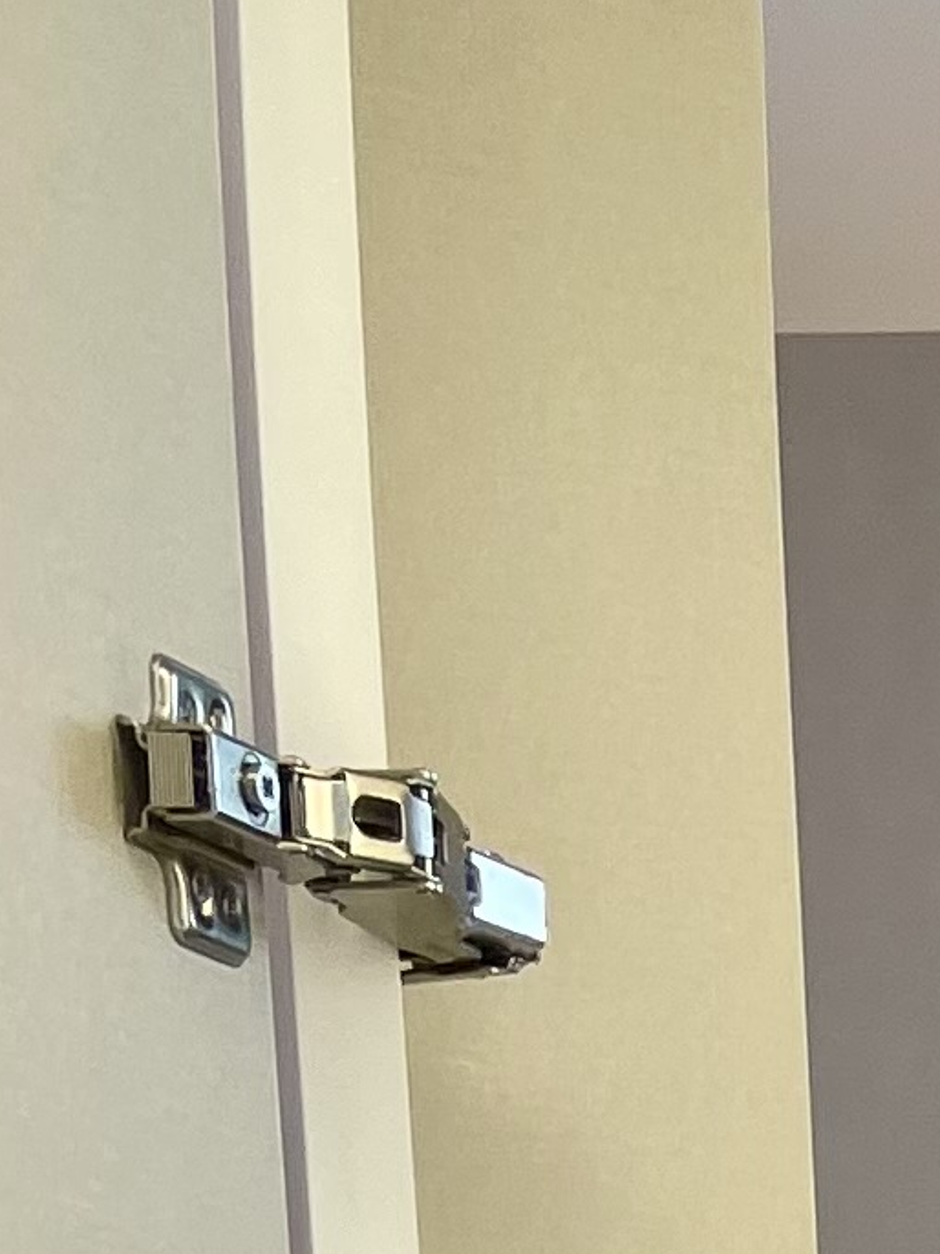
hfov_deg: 9.0
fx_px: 5326
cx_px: 2284
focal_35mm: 147
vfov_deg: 11.1
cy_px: 3120
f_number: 1.6
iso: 64
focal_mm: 5.1
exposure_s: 1/121
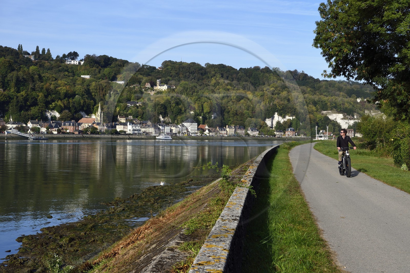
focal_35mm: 60
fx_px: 683
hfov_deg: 33.4
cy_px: 136
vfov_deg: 22.6
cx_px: 205
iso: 200
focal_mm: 60
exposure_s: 1/320
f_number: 11
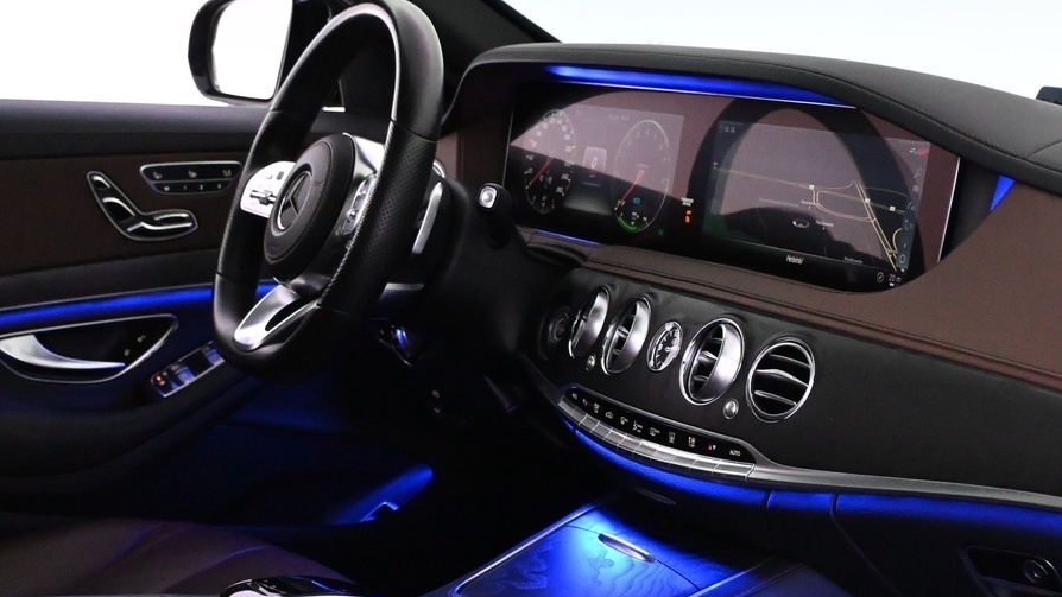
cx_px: 685
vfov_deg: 16.3
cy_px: 374
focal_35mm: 74
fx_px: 2084
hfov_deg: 28.4
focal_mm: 26
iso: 4500
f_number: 4.5
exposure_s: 1/60
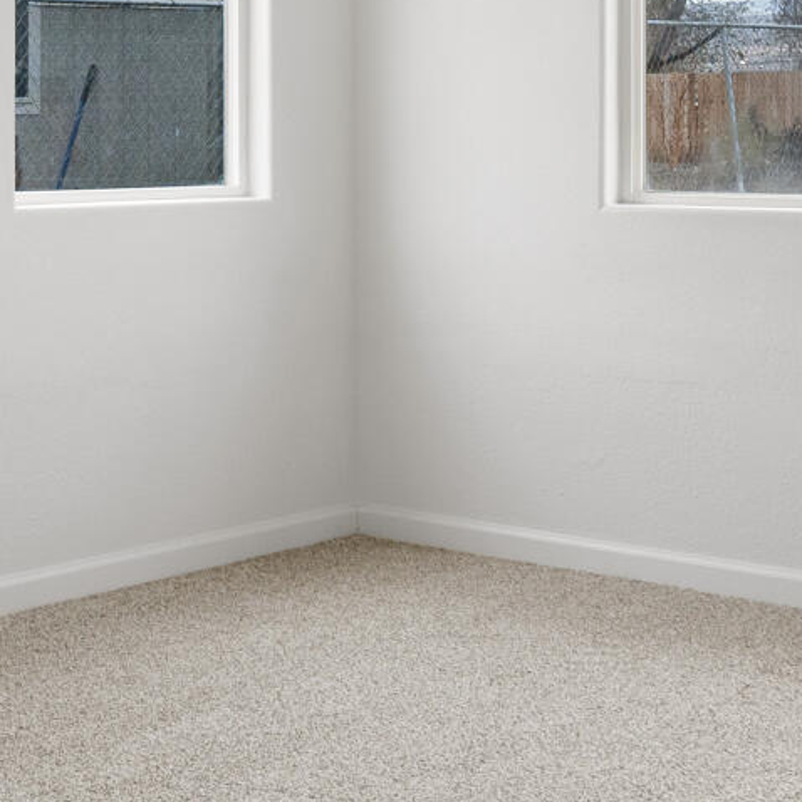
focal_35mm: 80
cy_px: 136
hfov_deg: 21.3
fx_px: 2097
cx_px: 114
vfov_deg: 21.3
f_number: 6.3
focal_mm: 10
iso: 100
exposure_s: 1/6
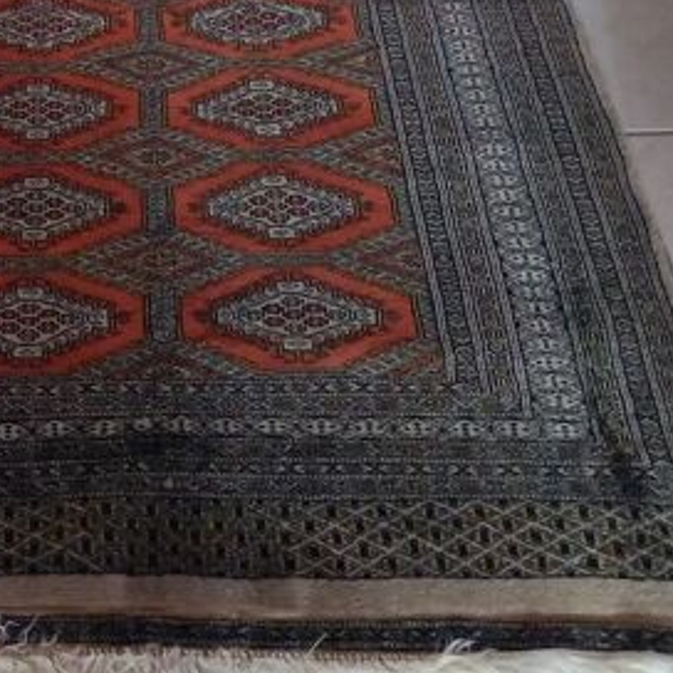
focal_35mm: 52
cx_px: 126
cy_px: 99
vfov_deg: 31.6
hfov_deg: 31.8
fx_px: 1144
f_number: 1.8
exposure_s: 1/20
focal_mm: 4.65
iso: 1600
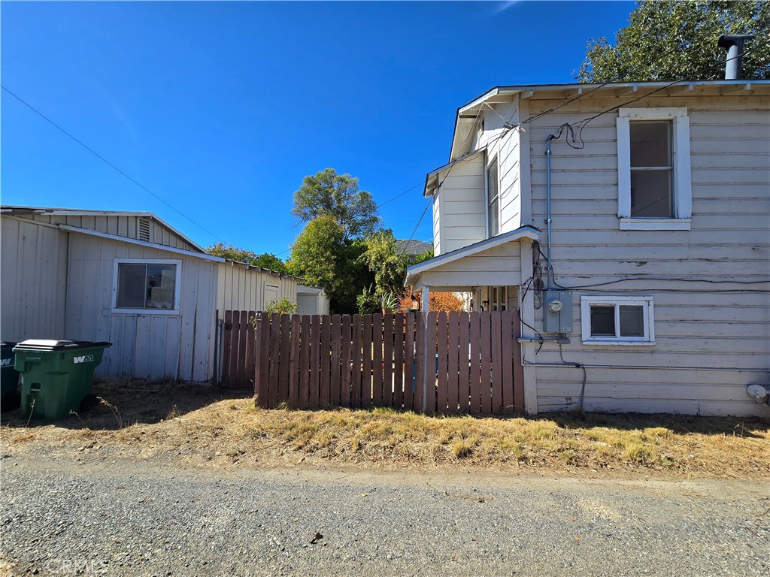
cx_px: 385
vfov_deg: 89.9
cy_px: 288
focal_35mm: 13
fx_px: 289
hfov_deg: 106.2
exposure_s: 1/1874
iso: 50
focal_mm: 2.2
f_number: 2.2
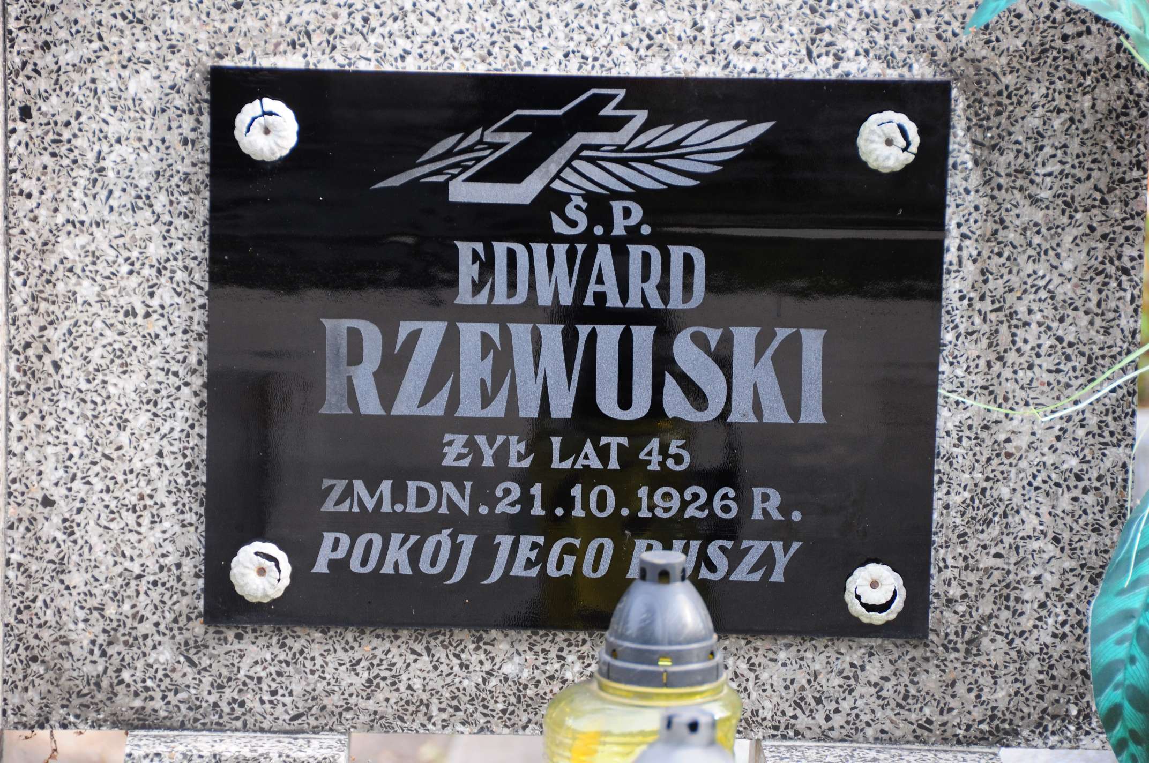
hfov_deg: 9.2
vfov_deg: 6.1
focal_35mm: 225
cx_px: 574
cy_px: 382
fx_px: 7172
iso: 250
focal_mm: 150
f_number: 5.6
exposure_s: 1/100
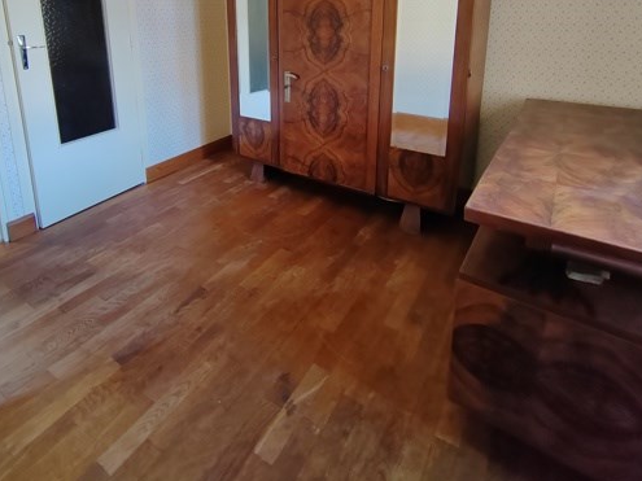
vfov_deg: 58.6
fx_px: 389
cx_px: 283
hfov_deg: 78.7
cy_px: 97
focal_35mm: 21
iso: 500
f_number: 2.2
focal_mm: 2.16
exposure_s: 1/33
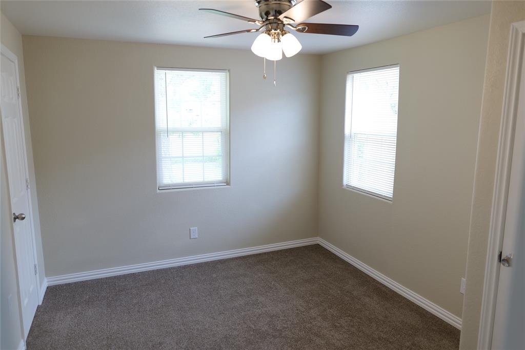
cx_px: 262
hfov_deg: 73.8
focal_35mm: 24
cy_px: 175
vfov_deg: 53.1
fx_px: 350
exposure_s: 1/80
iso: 200
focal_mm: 24
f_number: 2.2
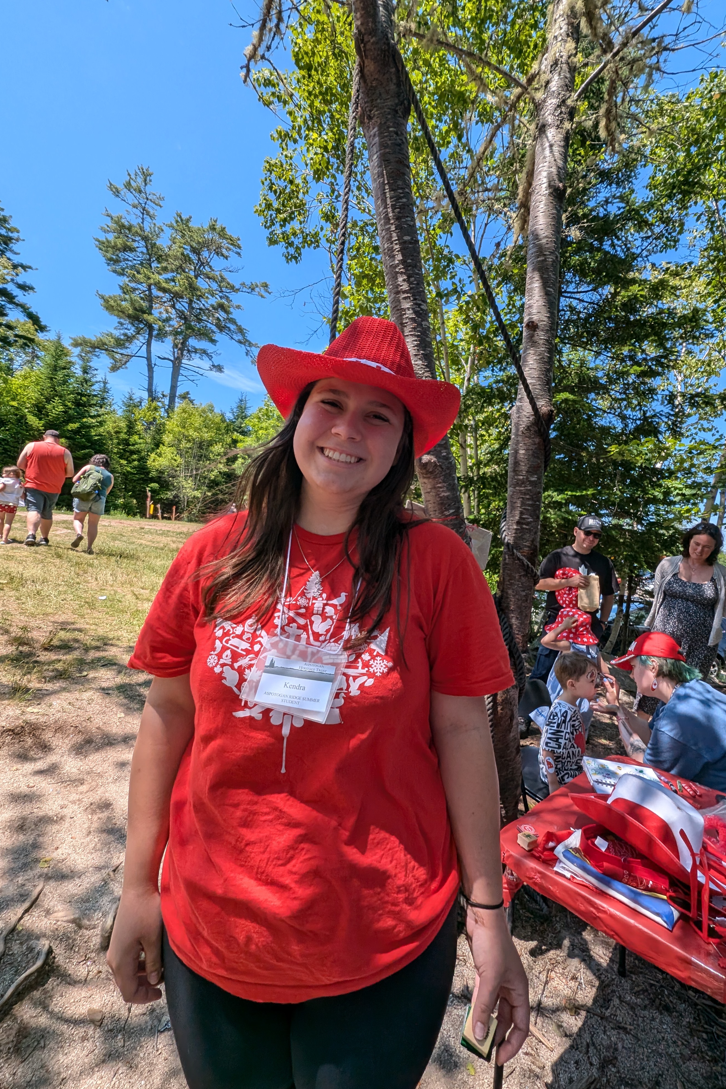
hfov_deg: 81.0
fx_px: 423
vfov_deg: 104.2
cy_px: 534
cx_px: 399
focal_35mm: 14
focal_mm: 1.95
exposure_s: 1/715
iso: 45
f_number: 2.2
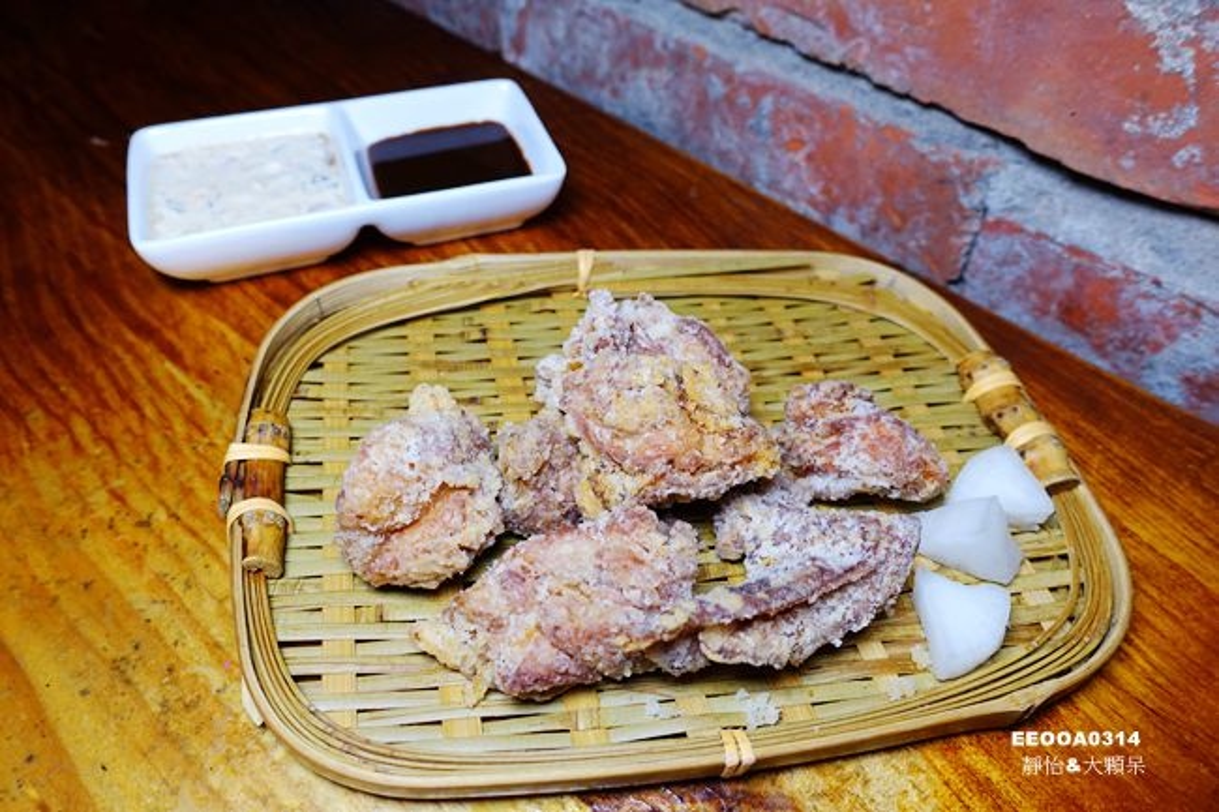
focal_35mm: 24
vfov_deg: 53.1
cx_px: 610
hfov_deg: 73.8
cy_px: 406
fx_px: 812
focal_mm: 8.8
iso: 125
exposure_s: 1/60
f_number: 2.8
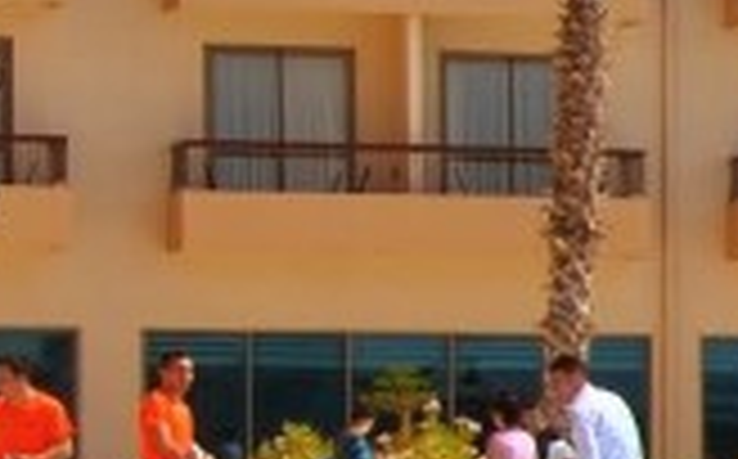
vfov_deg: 3.5
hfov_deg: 5.3
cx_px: 2306
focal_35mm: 376
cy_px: 598
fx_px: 7544
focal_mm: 35
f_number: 9
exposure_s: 1/320
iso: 100
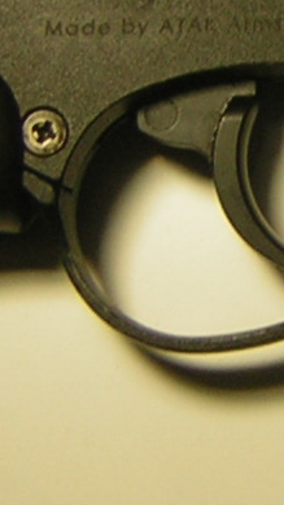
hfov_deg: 7.3
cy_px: 171
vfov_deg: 13.3
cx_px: 491
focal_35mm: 161
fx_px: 2158
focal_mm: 4.7
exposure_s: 1/48
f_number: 2.6
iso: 50
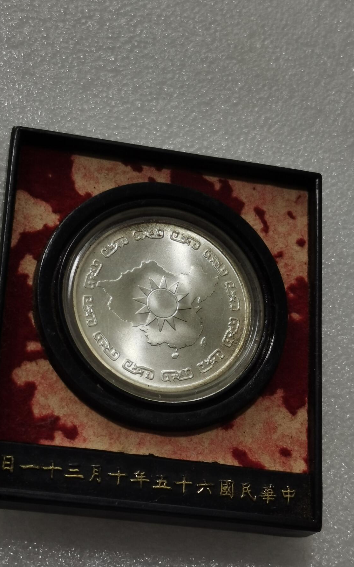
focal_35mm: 76
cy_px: 284
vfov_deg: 27.1
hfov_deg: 17.1
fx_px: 1173
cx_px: 141
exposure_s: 1/261
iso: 50
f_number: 1.8
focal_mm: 5.58
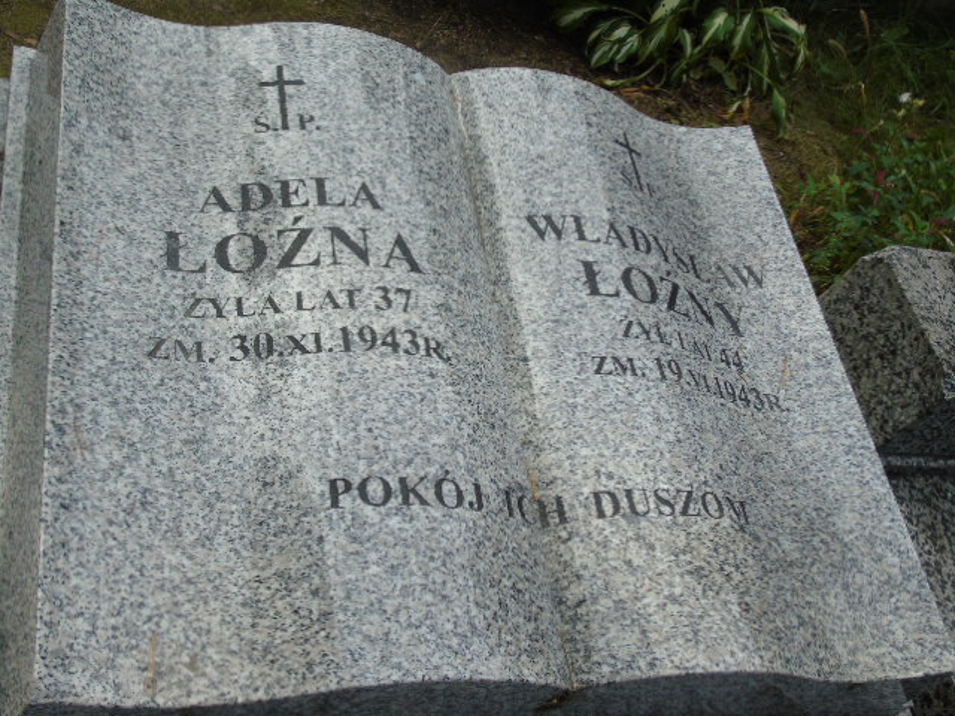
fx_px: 1104
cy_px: 358
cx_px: 478
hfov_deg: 46.8
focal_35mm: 40
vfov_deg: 36.0
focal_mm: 7.1
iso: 80
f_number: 3.9
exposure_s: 1/250
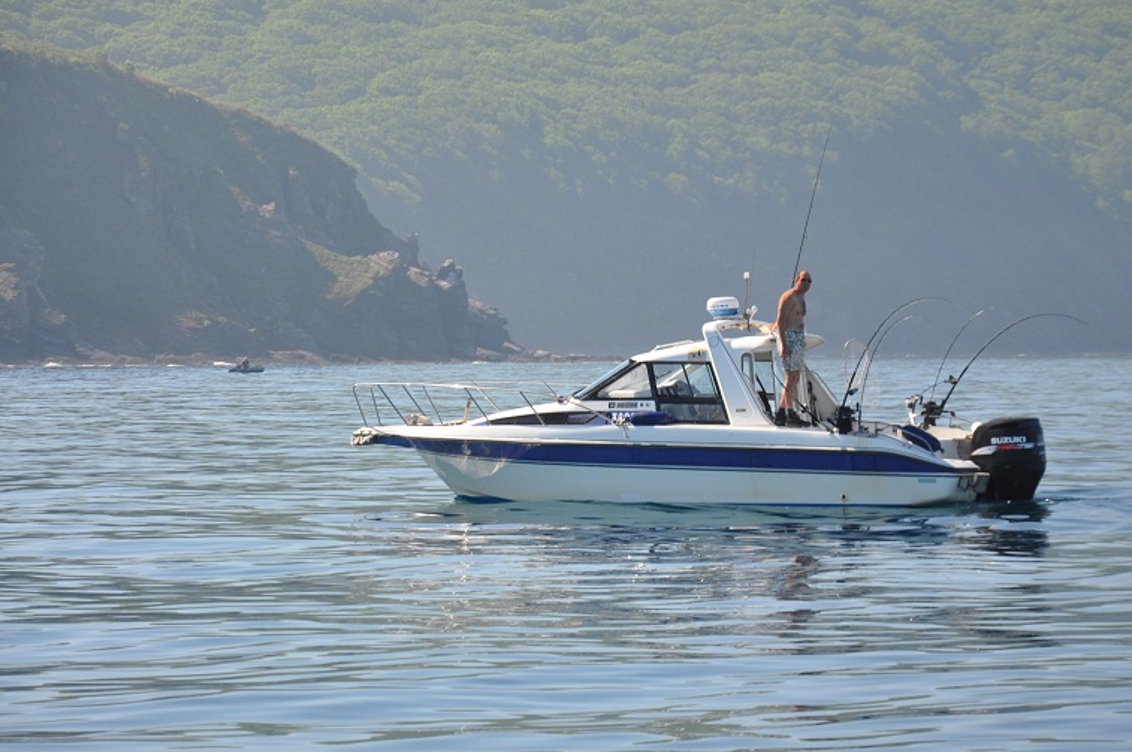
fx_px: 5609
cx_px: 600
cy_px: 398
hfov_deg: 11.5
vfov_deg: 7.7
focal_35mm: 179
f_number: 6.3
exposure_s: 1/160
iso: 200
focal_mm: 105
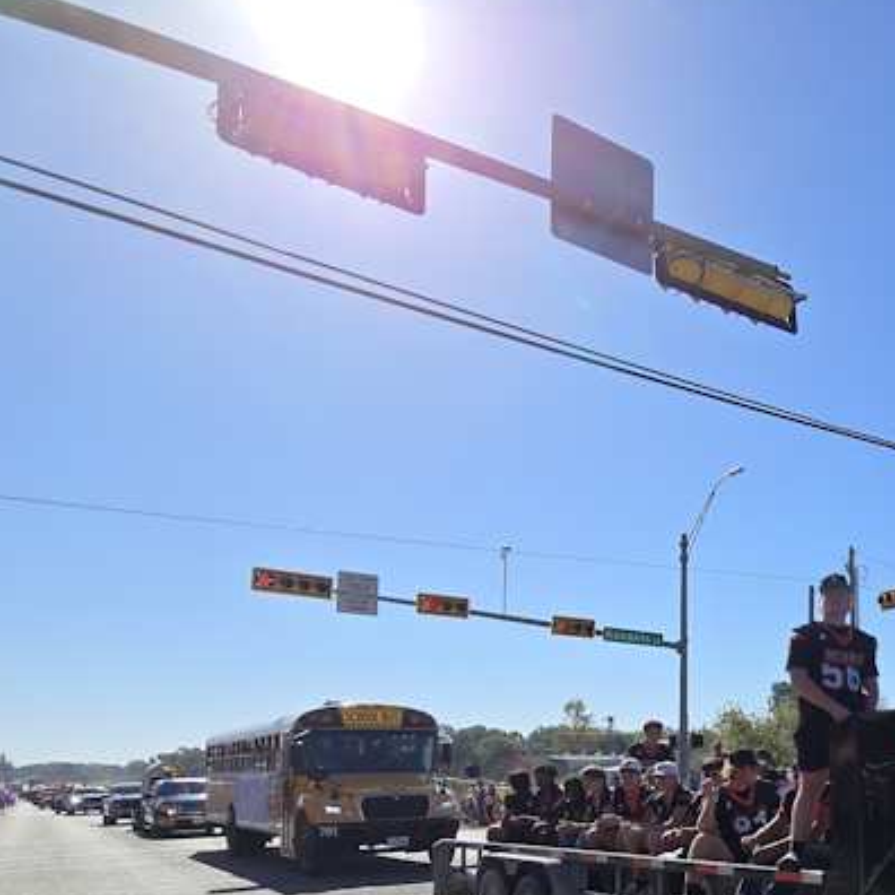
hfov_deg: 45.3
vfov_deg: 52.2
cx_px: 929
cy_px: 710
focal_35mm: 29
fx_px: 848
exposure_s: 1/3778
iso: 50
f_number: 2.2
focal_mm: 2.2
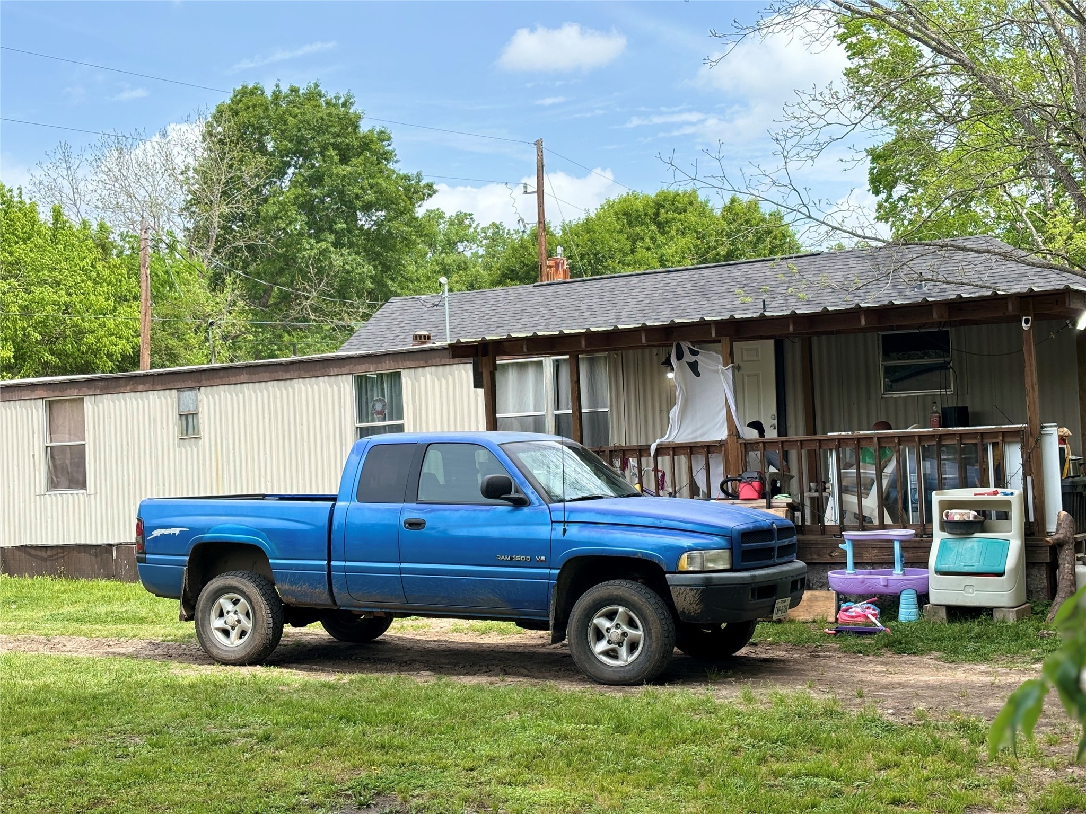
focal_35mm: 52
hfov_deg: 36.8
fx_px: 1631
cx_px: 543
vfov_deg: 28.0
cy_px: 407
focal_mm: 5.96
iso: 32
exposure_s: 1/1344
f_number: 1.6
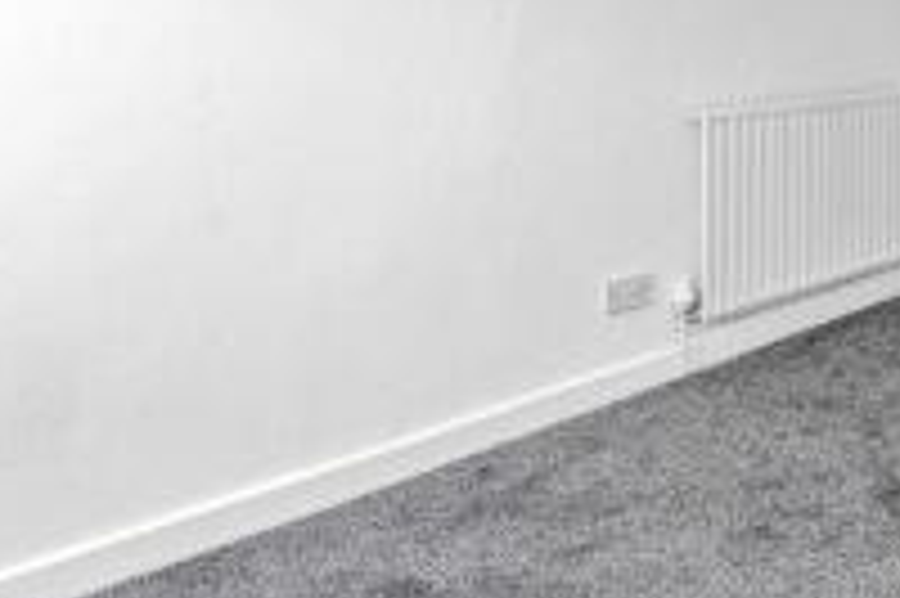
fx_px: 949
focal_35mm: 38
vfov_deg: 33.6
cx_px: 945
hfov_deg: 42.2
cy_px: 88
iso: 200
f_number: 9
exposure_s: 1/6
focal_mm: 16
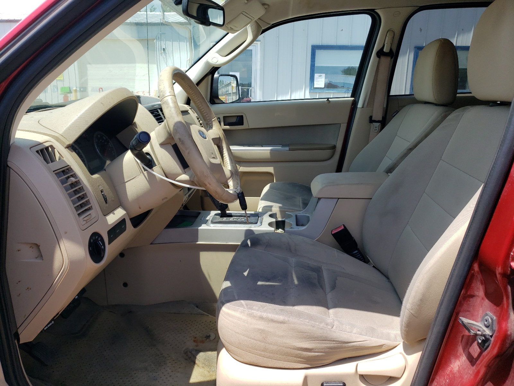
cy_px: 193
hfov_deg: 67.3
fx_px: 386
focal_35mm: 26
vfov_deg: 53.1
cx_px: 257
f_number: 1.5
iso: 50
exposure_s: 1/1250
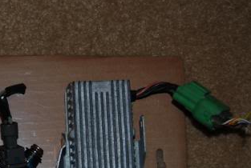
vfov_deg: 13.9
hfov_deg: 20.2
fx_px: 685
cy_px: 142
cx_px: 11
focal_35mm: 98
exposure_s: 1/60
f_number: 4.5
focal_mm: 32
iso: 200
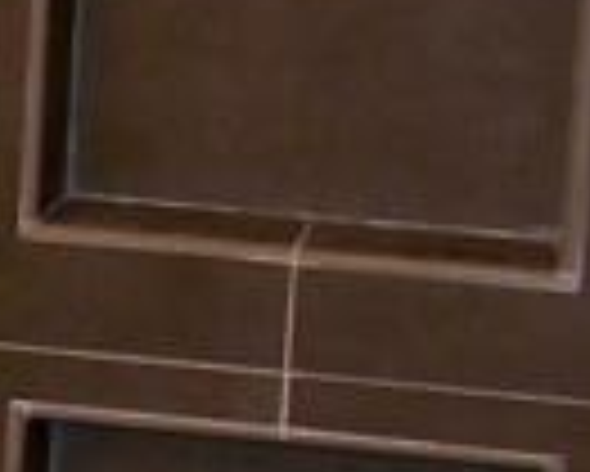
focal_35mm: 252
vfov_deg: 6.1
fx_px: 4404
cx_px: -653
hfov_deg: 7.3
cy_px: 584
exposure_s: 1/30
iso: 200
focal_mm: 5.85
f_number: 2.8
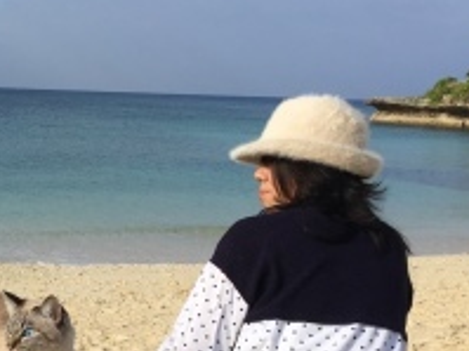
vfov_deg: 19.9
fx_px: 988
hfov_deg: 25.3
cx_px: -5
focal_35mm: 73
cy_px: 279
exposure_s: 1/1980
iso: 32
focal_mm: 4.15
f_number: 2.2
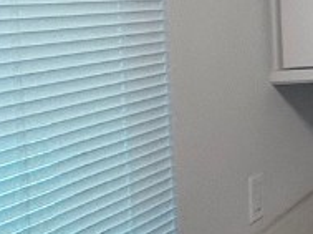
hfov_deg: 15.0
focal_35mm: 76
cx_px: 754
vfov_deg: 18.8
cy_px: 0
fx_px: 686
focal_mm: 2.22
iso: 250
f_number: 2.2
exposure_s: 1/60
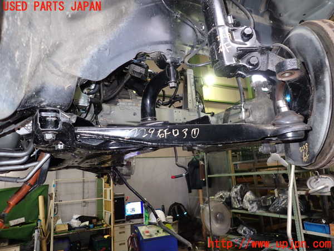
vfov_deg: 54.9
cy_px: 126
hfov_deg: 69.4
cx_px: 167
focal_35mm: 25
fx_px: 241
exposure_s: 1/30
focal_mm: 4.5
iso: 200
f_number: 2
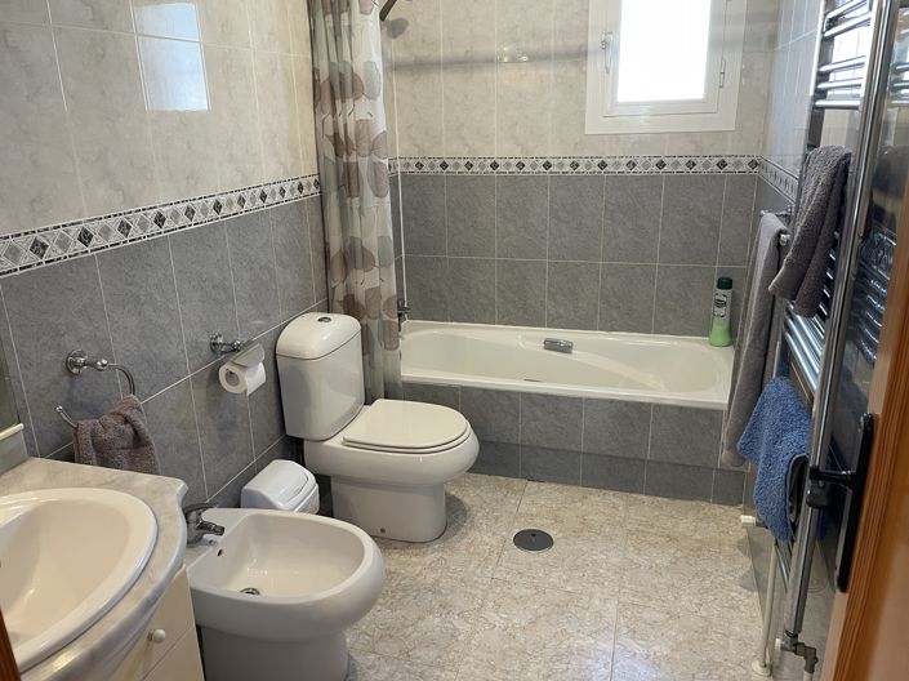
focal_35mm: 26
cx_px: 454
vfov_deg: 53.0
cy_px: 340
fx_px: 682
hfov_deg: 67.3
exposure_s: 1/50
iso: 80
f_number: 1.6
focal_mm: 4.2
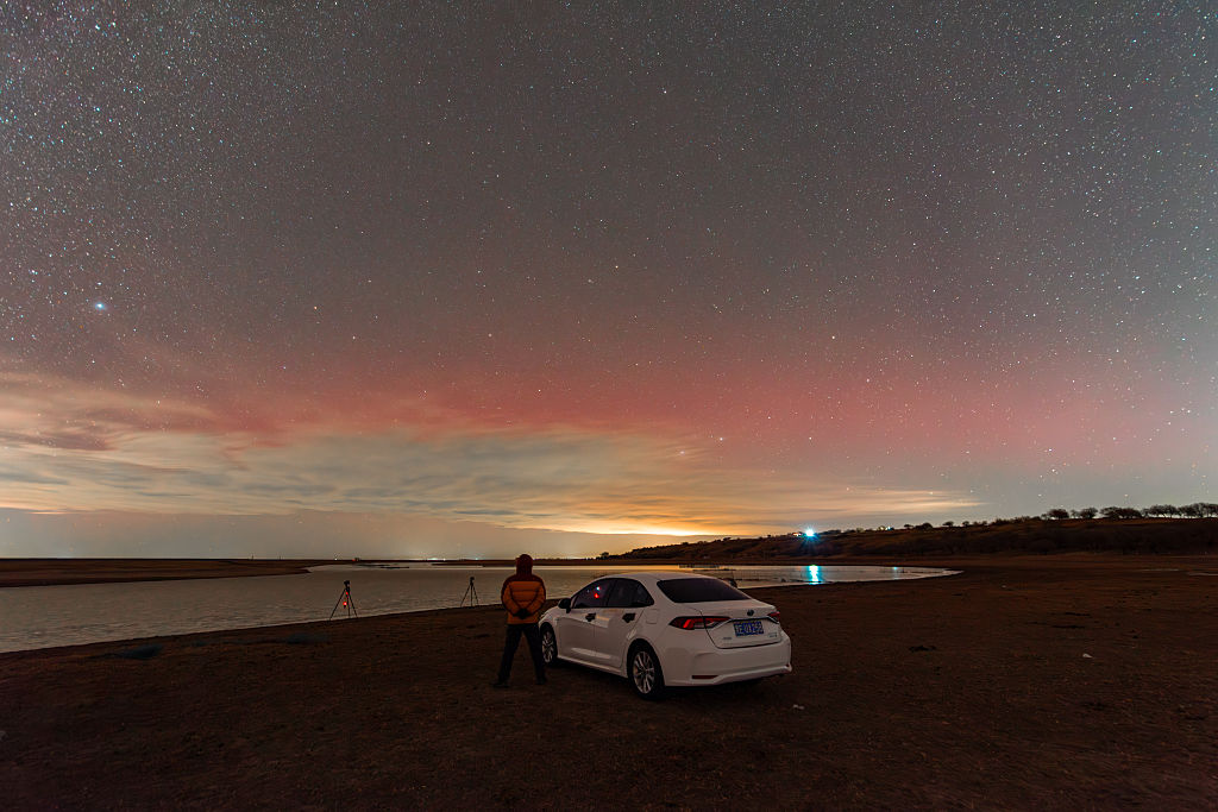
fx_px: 508
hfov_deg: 100.4
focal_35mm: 15
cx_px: 609
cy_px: 406
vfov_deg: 77.3
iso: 3200
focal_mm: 15
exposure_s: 30
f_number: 2.8
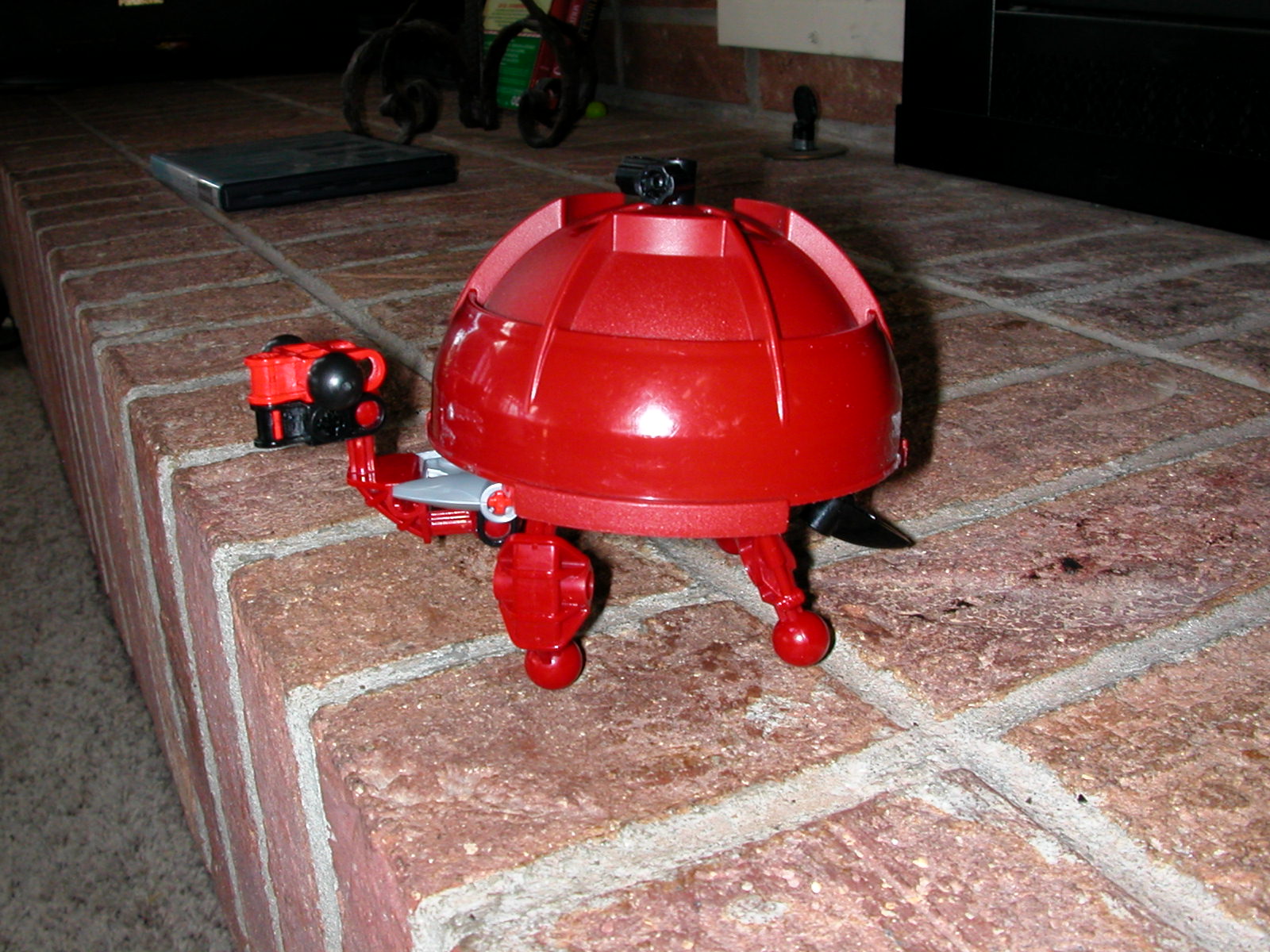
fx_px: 1357
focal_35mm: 37
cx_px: 635
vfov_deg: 38.7
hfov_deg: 50.1
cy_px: 476
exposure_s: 1/59.9
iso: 100
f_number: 4.5
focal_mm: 5.6
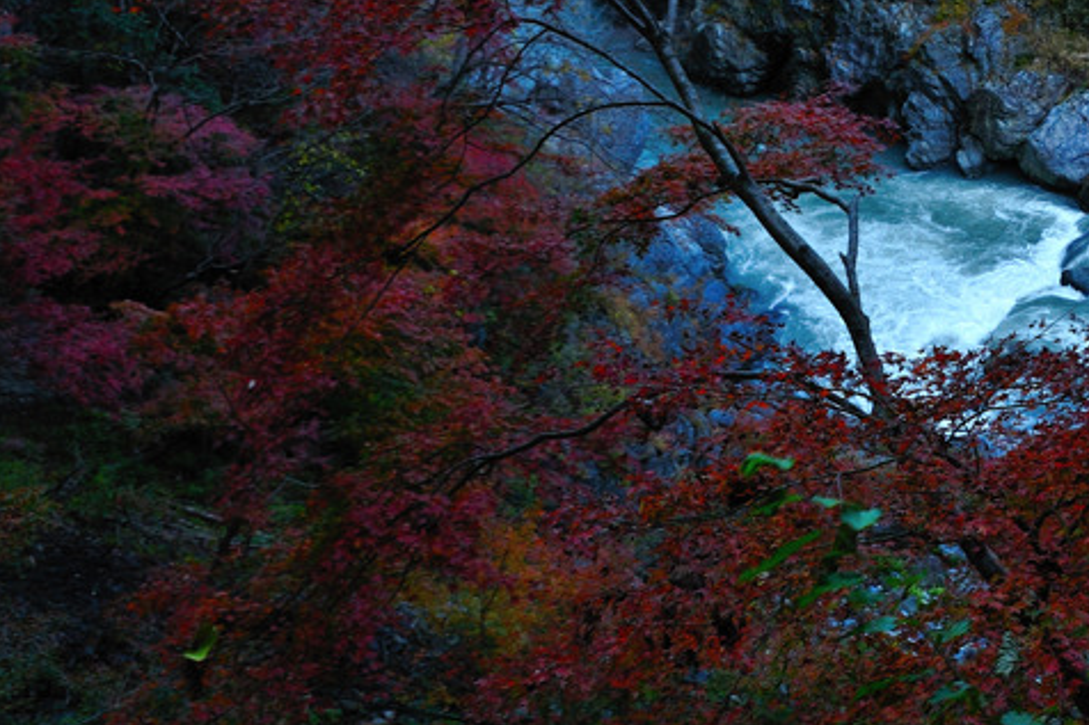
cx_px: 1073
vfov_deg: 23.3
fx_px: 1754
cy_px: 316
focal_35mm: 58
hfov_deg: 32.0
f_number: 8
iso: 200
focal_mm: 18
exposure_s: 1/8
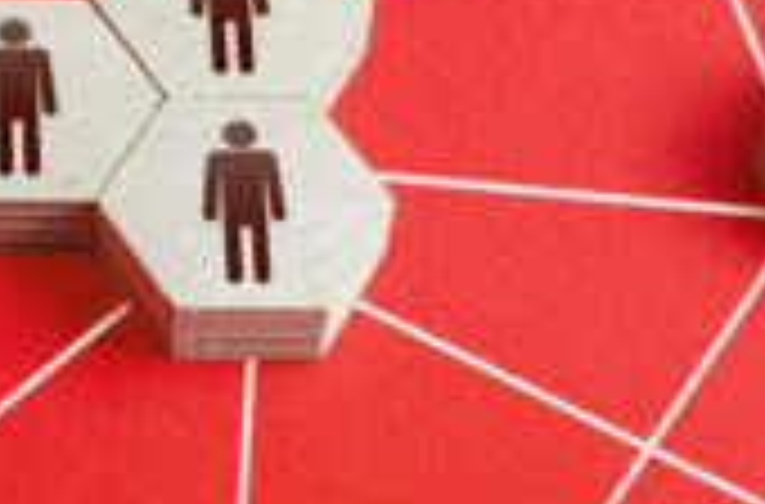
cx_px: -36
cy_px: 250
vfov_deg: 8.6
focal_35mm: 159
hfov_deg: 12.8
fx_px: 3366
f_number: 8
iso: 160
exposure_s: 1/125
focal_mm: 30
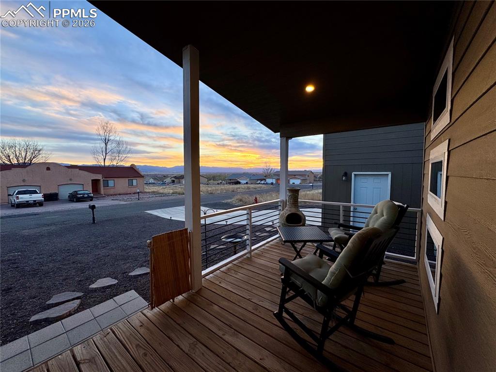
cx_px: 248
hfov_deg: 102.1
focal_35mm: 14
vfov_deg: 85.6
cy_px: 186
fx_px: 201
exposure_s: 1/150
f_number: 2.2
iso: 40
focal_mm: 2.22
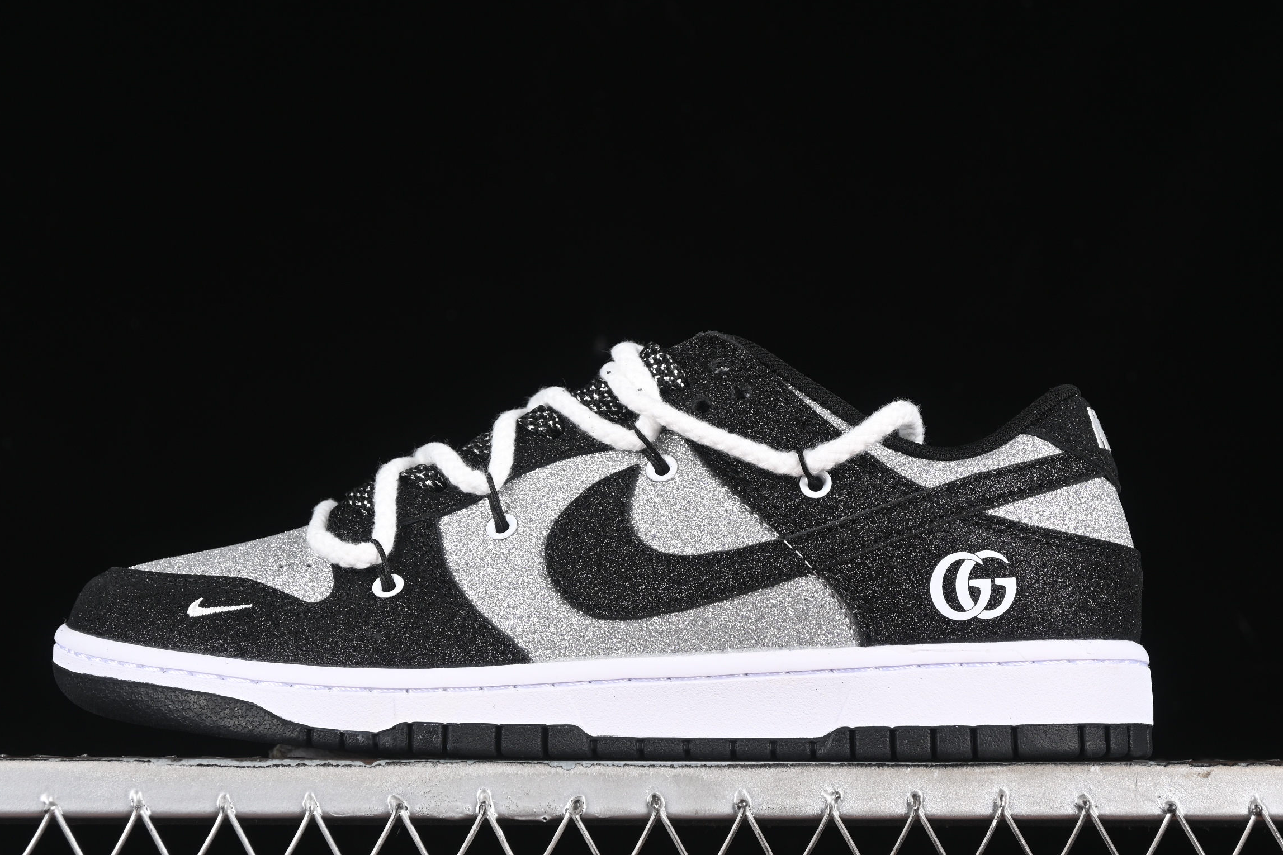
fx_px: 3243
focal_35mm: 91
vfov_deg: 15.0
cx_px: 605
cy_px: 437
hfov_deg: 22.4
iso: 160
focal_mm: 50
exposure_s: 1/60
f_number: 6.3
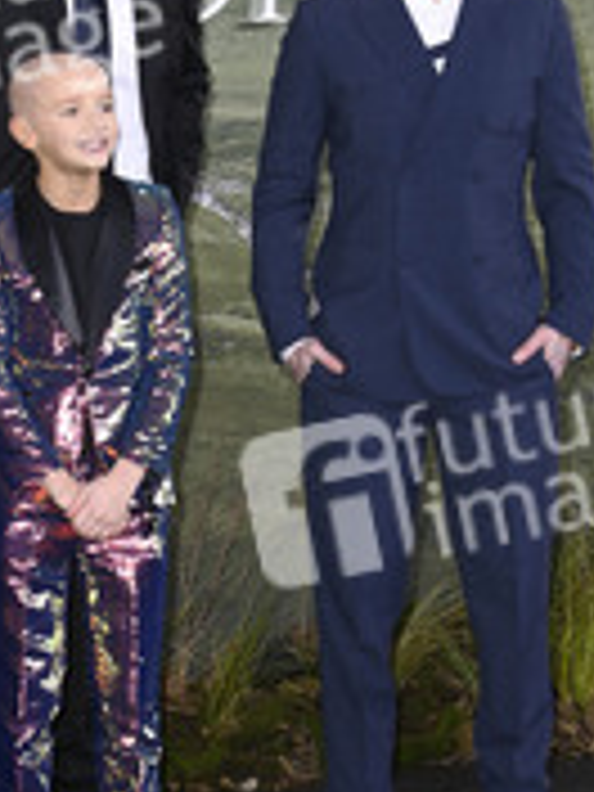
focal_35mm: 135
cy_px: 256
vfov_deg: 14.6
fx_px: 3089
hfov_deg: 10.9
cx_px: 63
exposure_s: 1/250
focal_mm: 62
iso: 640
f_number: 5.6
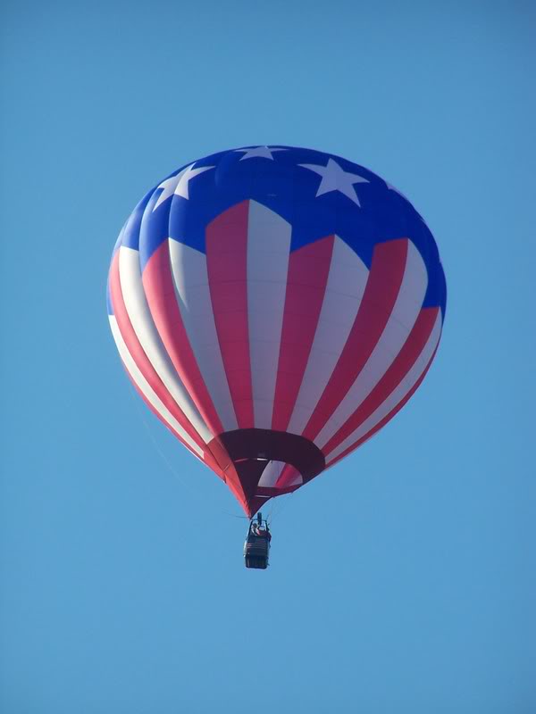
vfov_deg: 5.2
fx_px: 7845
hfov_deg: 3.9
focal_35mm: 380
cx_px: 268
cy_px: 357
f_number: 5
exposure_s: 1/500
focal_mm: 63
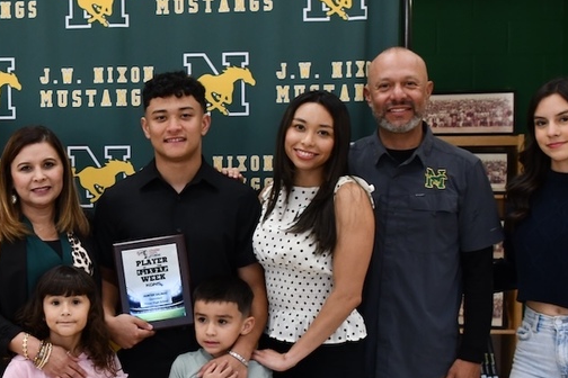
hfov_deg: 31.2
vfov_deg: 21.5
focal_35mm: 63
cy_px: 232
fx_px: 994
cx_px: 130
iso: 1000
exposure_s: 1/40
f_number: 5.6
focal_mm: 21
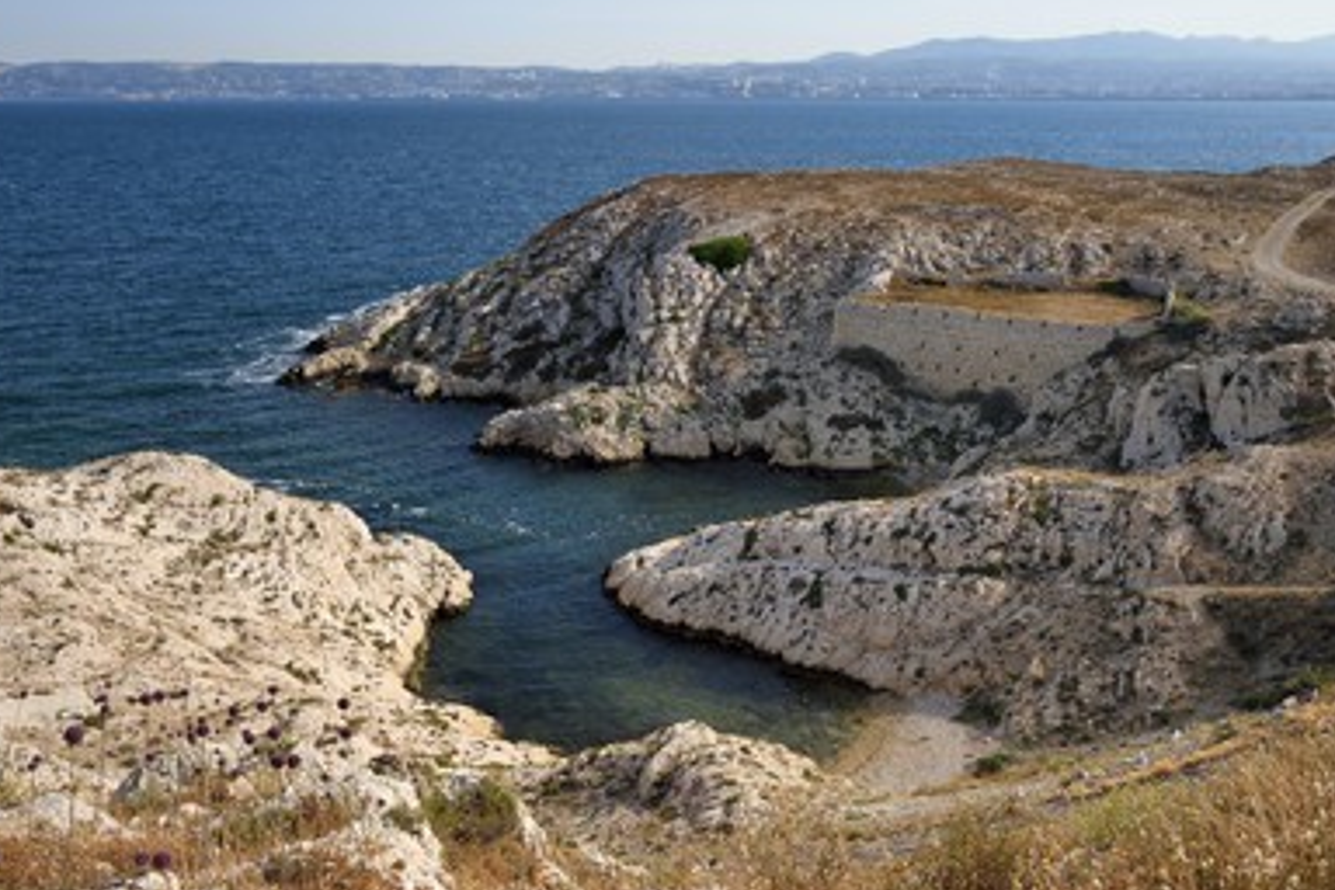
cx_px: 622
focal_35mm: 35
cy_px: 445
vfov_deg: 37.9
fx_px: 1298
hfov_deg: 54.4
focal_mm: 32
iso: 200
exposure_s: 1/250
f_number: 13
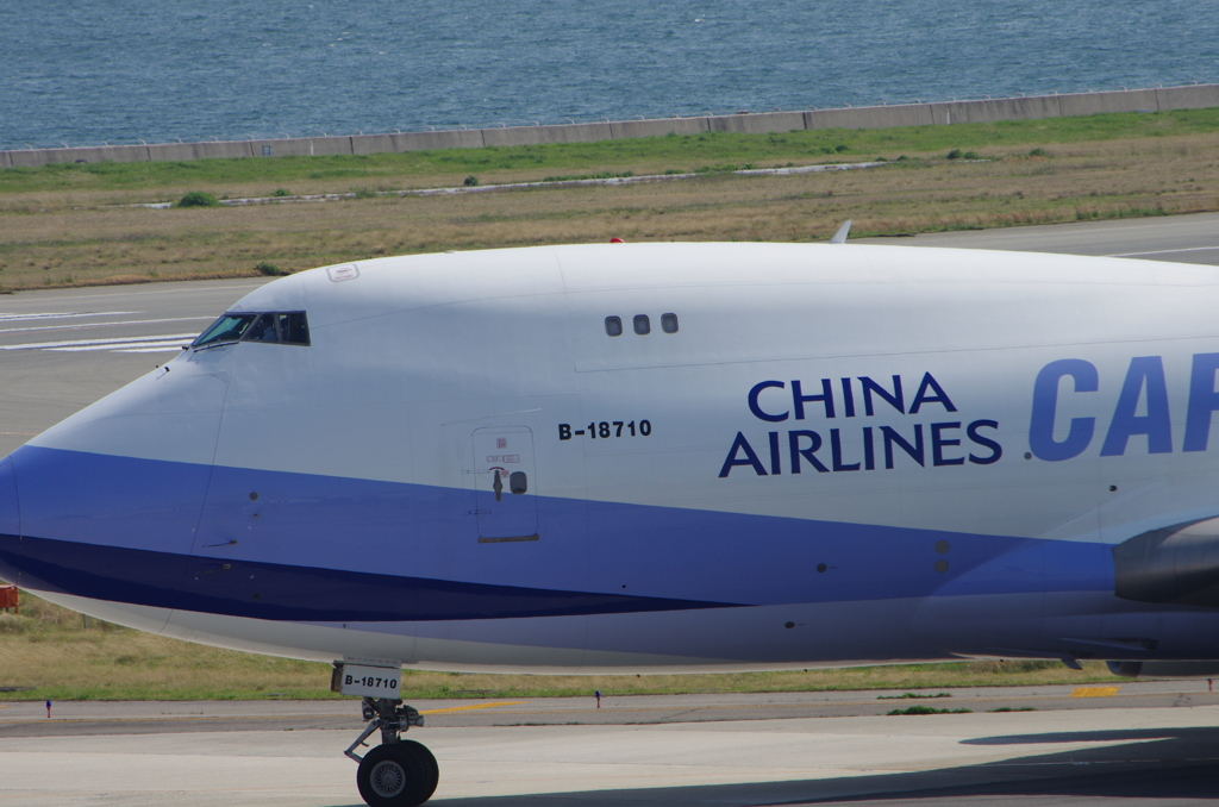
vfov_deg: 3.0
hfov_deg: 4.6
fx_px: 15204
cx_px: 610
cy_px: 404
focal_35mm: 450
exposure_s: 1/400
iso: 200
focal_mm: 300
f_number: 11
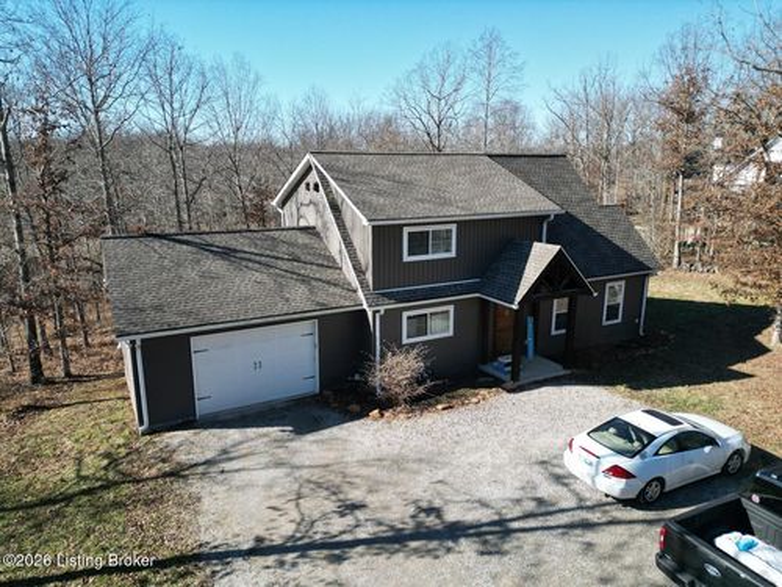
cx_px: 391
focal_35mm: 24
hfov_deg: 71.6
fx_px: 542
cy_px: 294
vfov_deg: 56.8
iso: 150
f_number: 1.7
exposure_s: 1/2000
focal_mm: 6.72
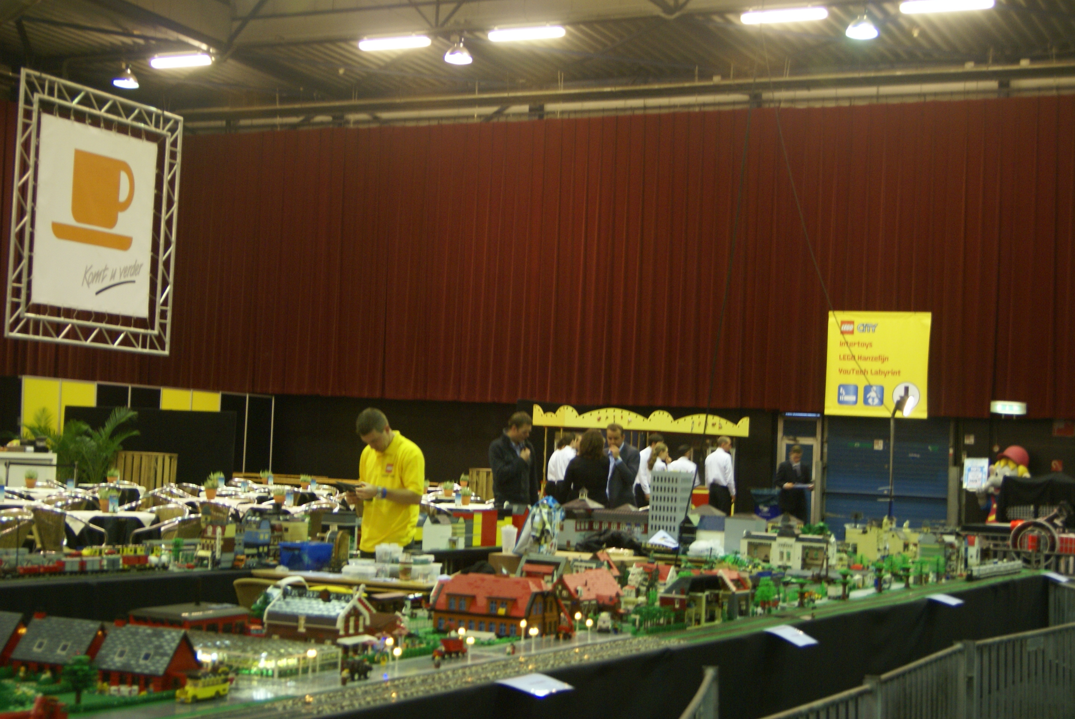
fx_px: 1569
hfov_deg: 37.8
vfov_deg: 25.8
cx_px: 538
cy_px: 360
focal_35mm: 52
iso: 400
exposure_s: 1/10
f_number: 4.5
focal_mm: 35
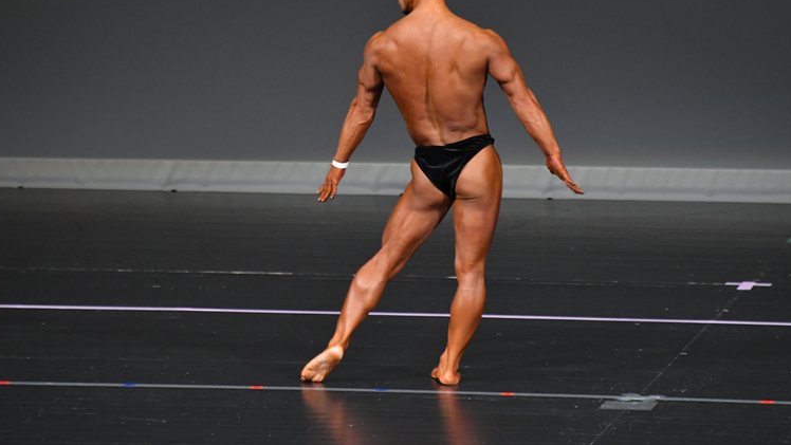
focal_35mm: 407
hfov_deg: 5.3
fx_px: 8538
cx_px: 401
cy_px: 173
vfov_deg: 3.0
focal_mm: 250
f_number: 5.6
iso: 4000
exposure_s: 1/400
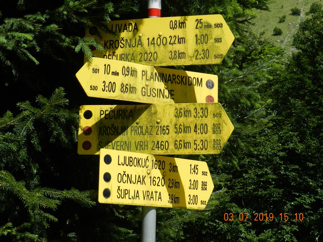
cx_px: 162
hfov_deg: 25.7
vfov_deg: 19.4
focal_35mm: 76
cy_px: 121
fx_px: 709
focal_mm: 13.5
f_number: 4.8
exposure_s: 1/1000
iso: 160
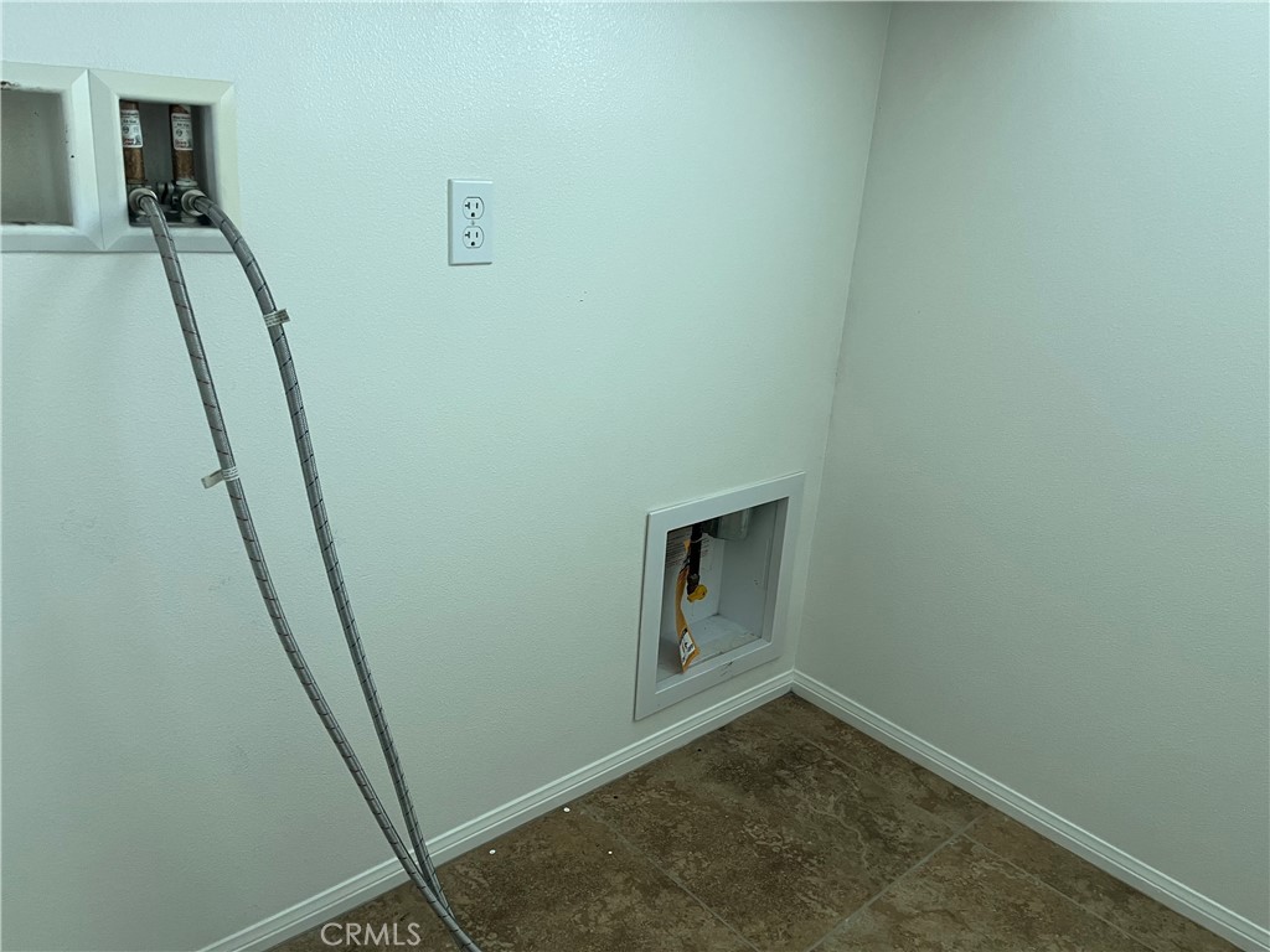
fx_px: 954
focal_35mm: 26
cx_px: 635
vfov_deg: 53.1
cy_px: 476
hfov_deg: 67.3
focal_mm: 5.1
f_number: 1.6
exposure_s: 1/60
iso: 200
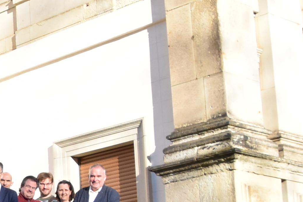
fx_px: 993
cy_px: 234
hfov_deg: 15.7
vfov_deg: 11.4
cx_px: -174
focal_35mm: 118
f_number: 8
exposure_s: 1/250
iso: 400
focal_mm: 18
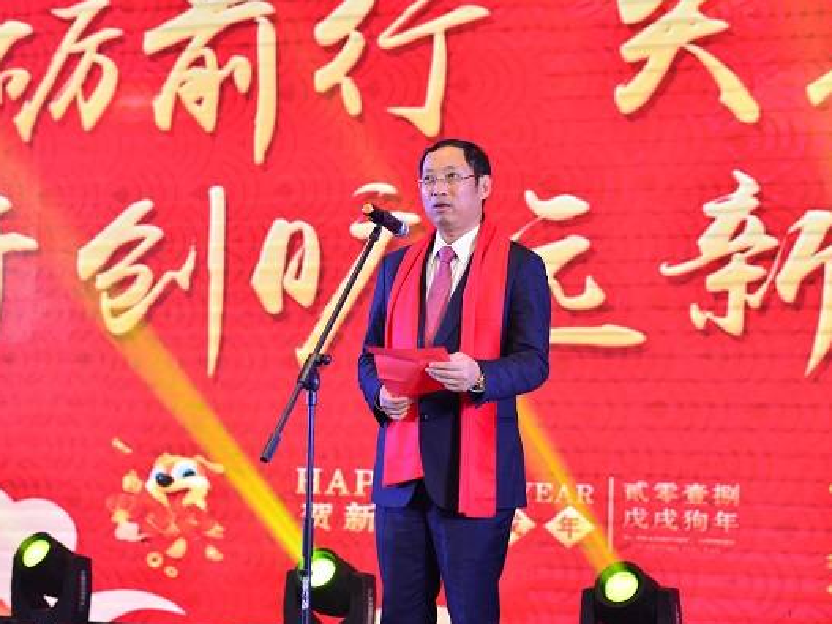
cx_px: 393
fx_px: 2235
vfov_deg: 15.9
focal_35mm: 93
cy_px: 314
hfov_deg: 21.1
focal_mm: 85
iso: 500
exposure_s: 1/320
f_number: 3.5
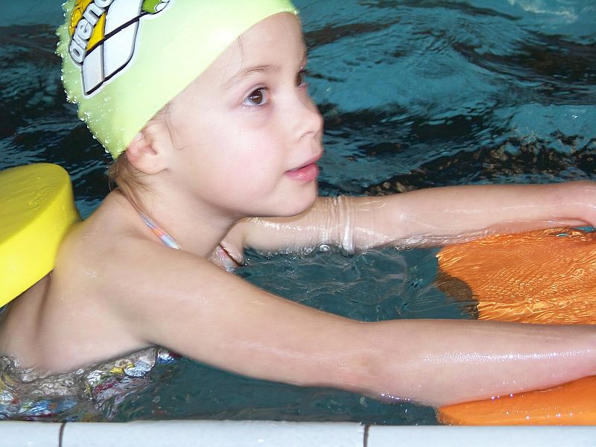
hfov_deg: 15.6
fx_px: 2169
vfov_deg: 11.8
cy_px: 224
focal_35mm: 126
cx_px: 298
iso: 200
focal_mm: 21.1
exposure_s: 1/60
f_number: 3.2
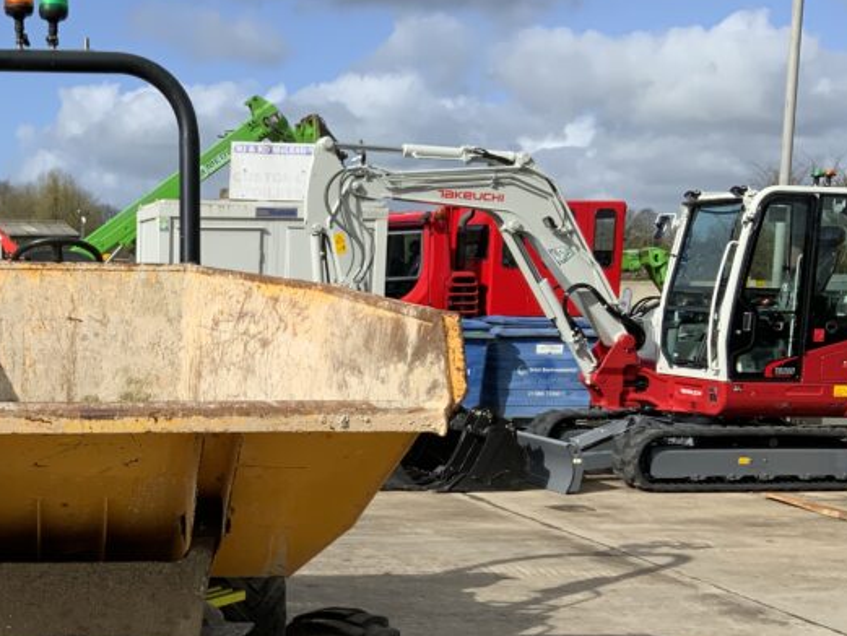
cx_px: 115
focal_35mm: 57
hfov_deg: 32.4
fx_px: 1395
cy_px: 472
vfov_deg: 25.4
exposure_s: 1/2227
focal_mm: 3
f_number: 1.8
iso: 20
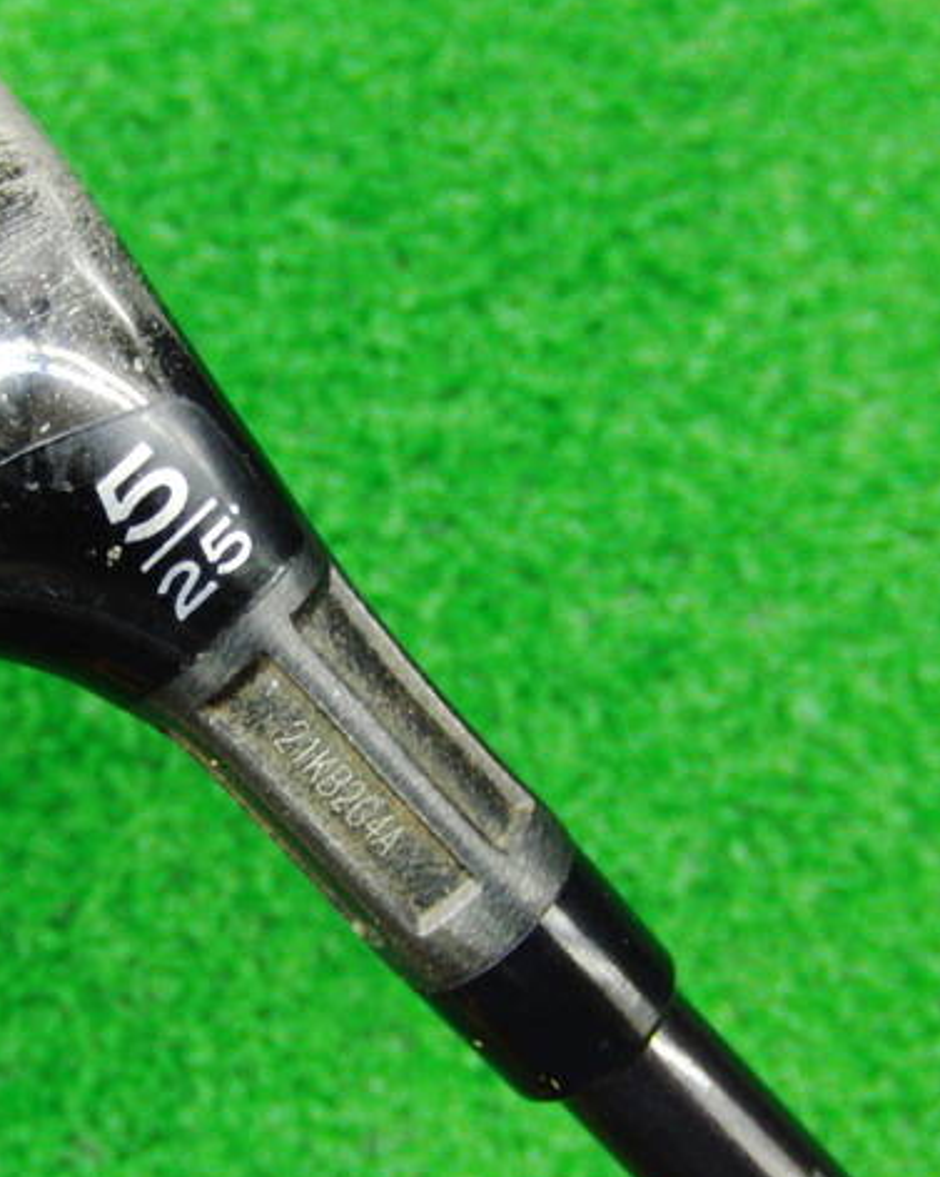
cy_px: 593
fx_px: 1706
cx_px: 269
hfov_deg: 30.4
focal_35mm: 49
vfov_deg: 38.1
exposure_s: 1/15
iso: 400
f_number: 3.6
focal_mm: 6.42
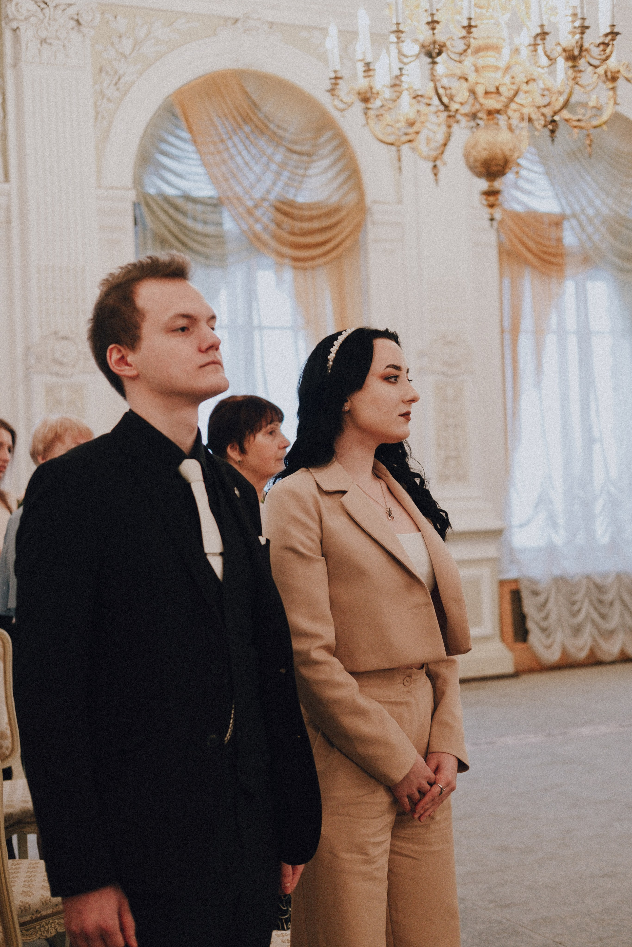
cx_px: 316
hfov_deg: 25.5
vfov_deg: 37.5
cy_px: 474
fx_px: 1396
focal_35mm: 53
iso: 1000
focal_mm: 35
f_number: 2.2
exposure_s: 1/125
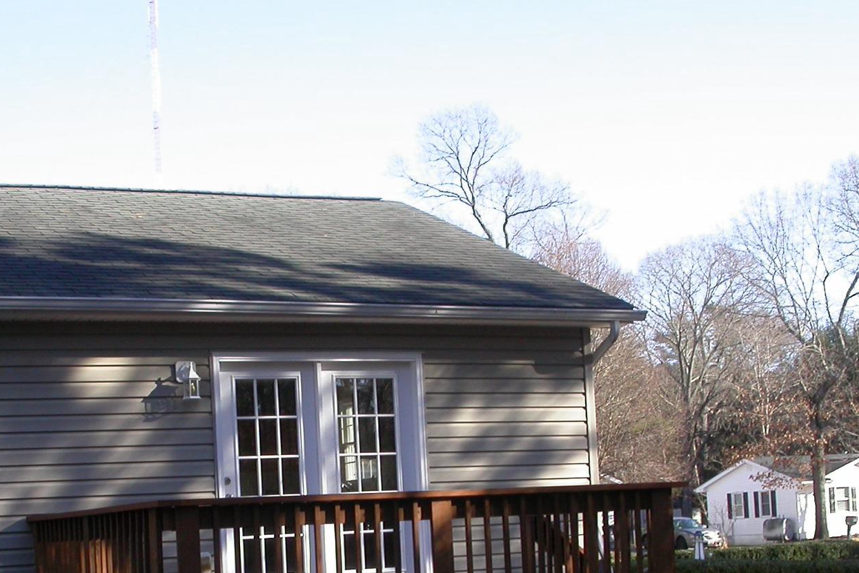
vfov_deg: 20.6
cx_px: 328
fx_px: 1551
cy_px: 487
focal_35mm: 65
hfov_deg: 30.8
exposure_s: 1/172
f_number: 5.3
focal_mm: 7.85
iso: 100
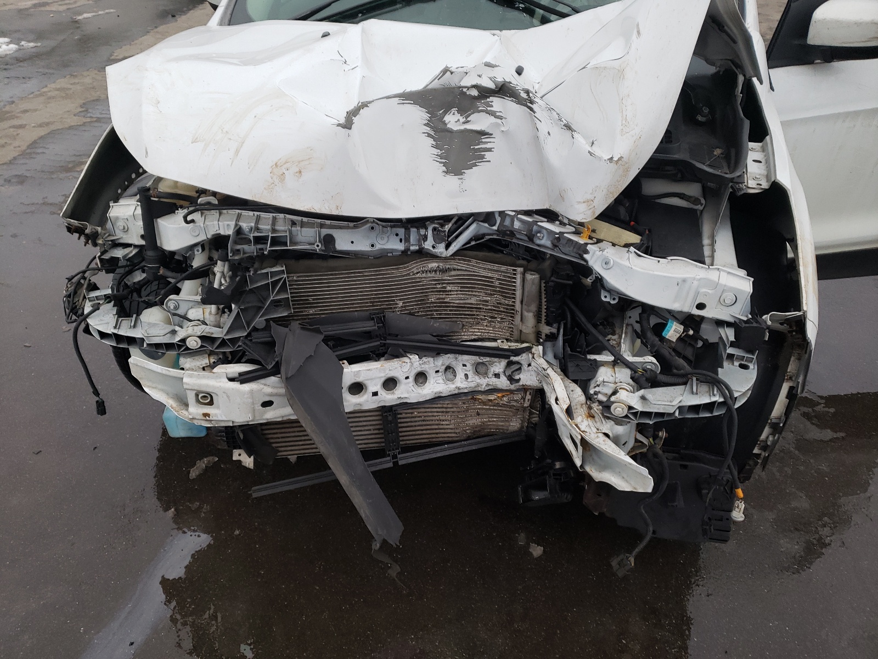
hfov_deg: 67.3
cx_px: 439
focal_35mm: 26
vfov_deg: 53.1
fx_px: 659
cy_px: 330
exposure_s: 1/120
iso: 76
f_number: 1.5
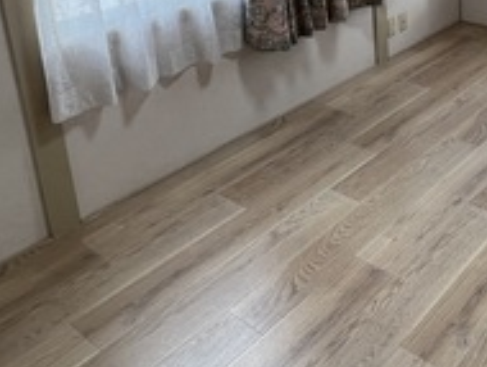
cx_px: 459
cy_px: -31
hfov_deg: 41.3
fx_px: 578
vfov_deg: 31.5
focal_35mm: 41
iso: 40
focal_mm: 1.57
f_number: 1.8
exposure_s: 1/122
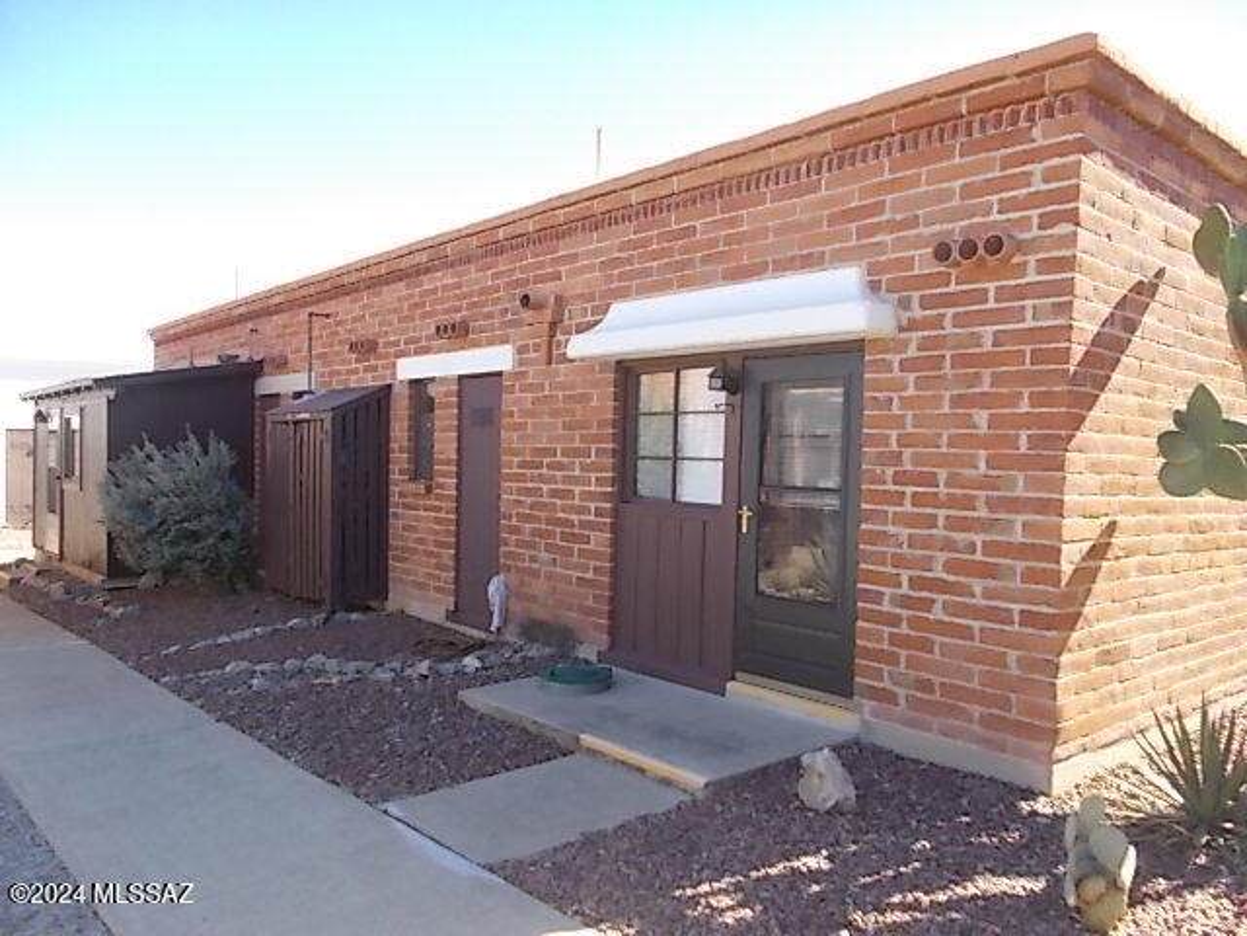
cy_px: 468
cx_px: 624
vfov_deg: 53.1
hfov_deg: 67.3
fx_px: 937
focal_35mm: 26
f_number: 3.2
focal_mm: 4.6
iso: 80
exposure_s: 1/200
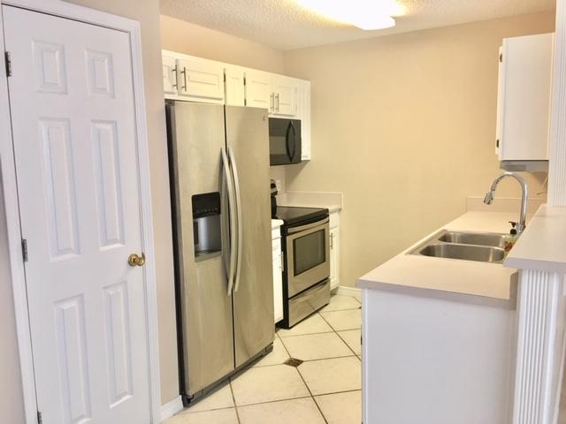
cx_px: 283
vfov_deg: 48.2
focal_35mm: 29
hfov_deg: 61.7
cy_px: 212
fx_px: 474
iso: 32
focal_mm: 4.15
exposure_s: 1/15
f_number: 2.2
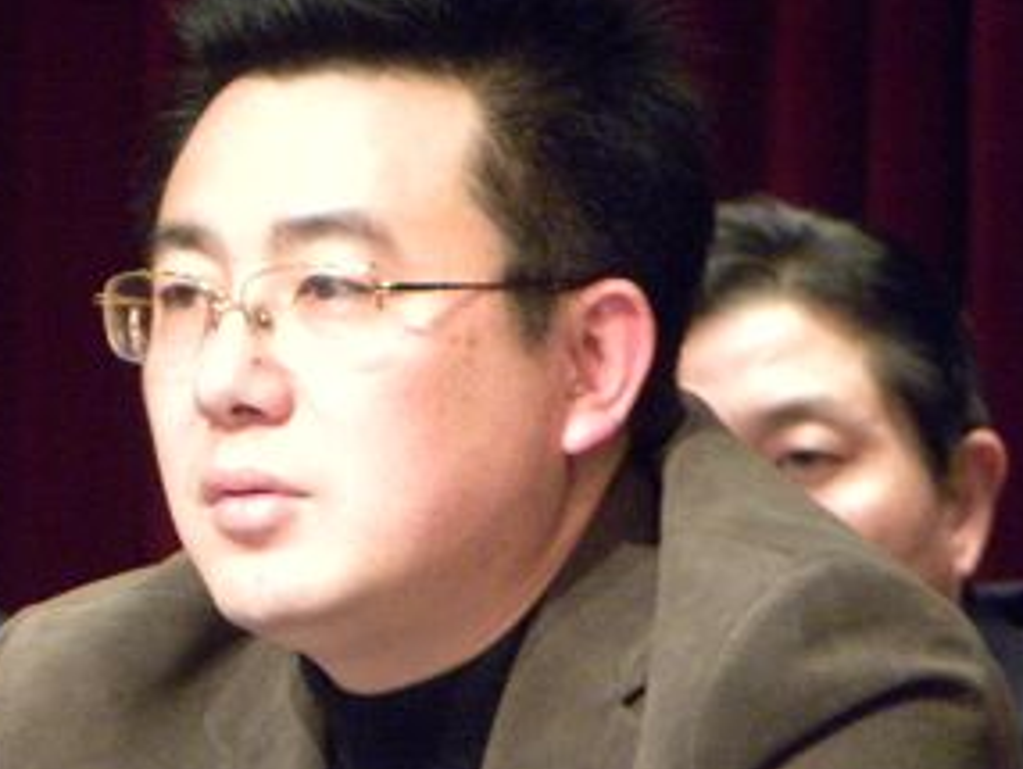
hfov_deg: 1.5
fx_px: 38658
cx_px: -11
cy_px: 601
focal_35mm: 1307
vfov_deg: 1.1
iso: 736
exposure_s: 1/8.9
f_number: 5
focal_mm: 110.4
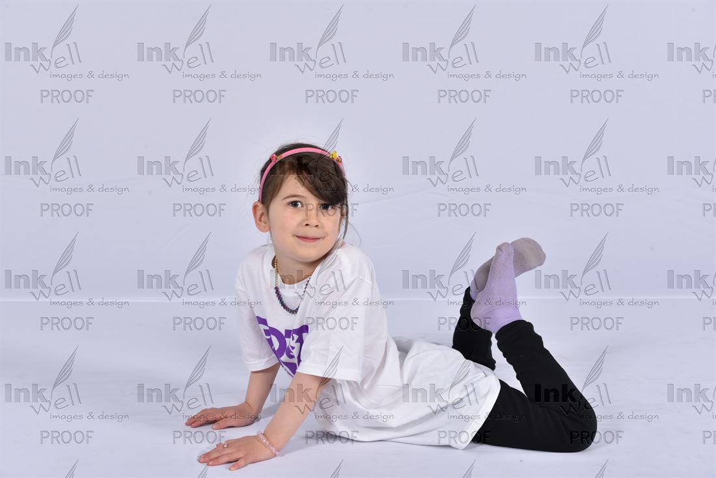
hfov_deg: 36.2
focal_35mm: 55
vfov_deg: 24.6
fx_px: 1094
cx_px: 358
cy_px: 239
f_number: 8
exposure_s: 1/200
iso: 250
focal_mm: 55
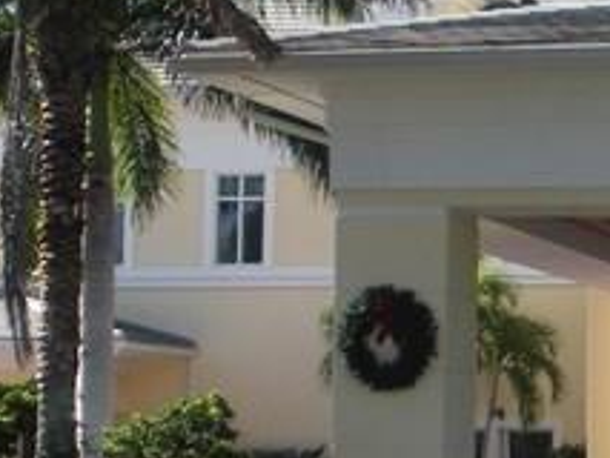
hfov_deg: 11.1
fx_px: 3050
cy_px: 329
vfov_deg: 8.6
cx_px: 851
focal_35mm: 173
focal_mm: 6.3
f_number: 3.5
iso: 64
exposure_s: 1/317
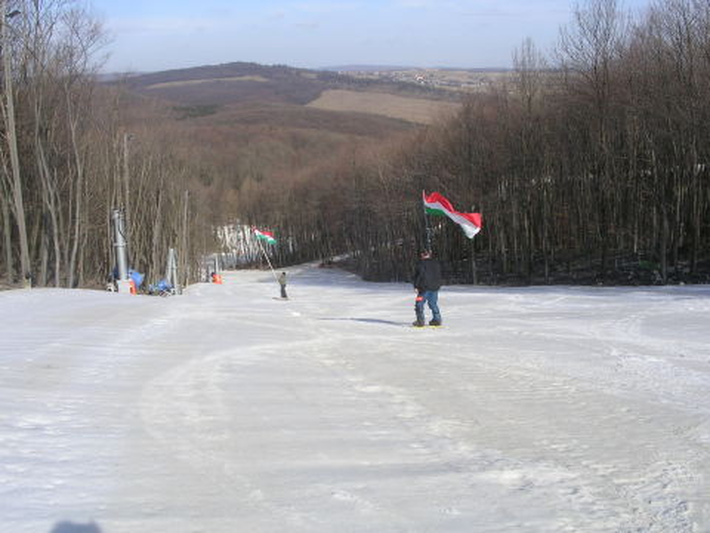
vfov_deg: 37.7
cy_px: 266
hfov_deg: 49.0
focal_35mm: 38
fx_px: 779
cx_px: 355
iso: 50
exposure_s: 1/293
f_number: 5.6
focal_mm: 5.8
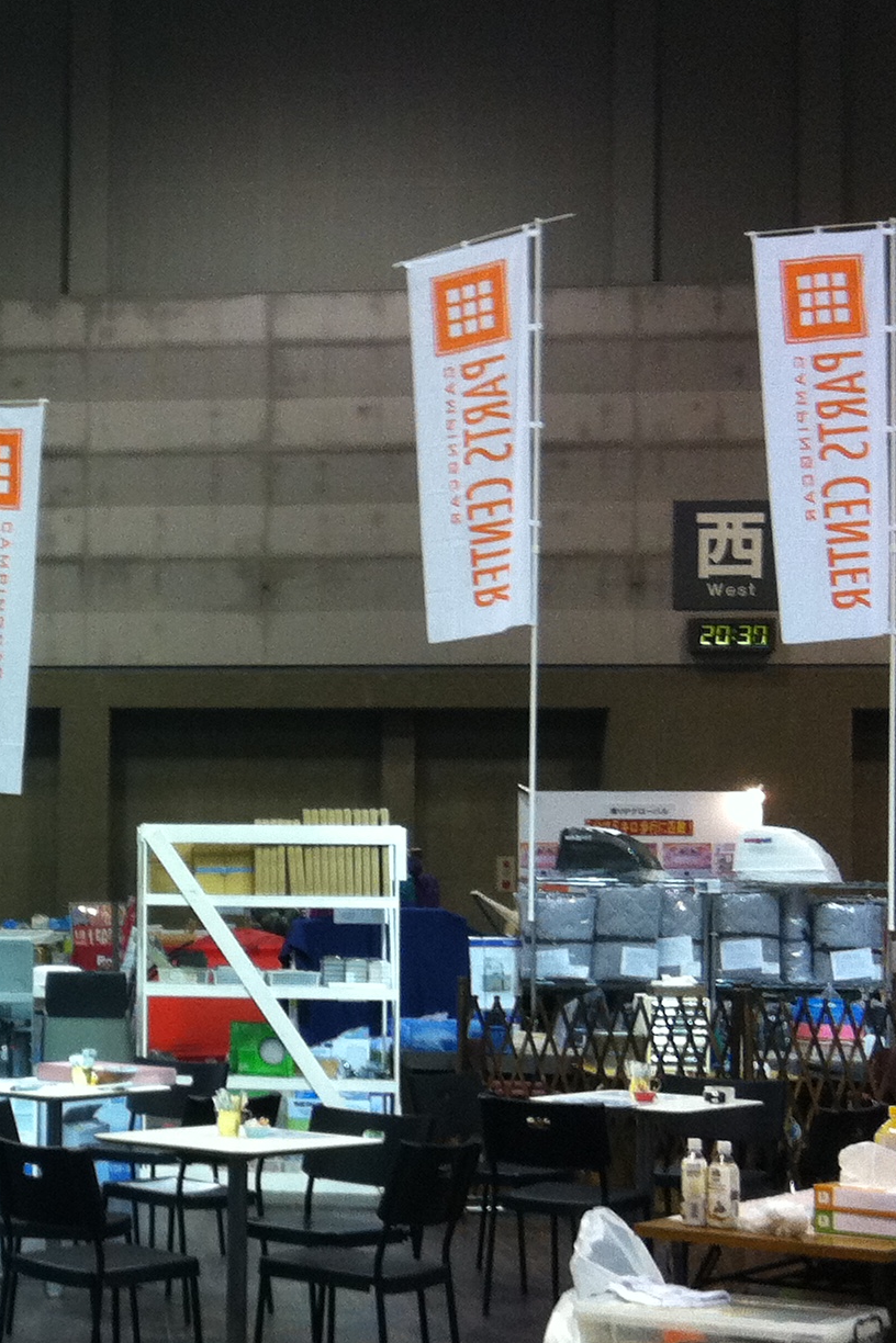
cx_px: -284
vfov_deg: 26.3
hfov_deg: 16.7
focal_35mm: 77
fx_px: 2874
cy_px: 817
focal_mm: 3.85
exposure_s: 1/17
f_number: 2.8
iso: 160
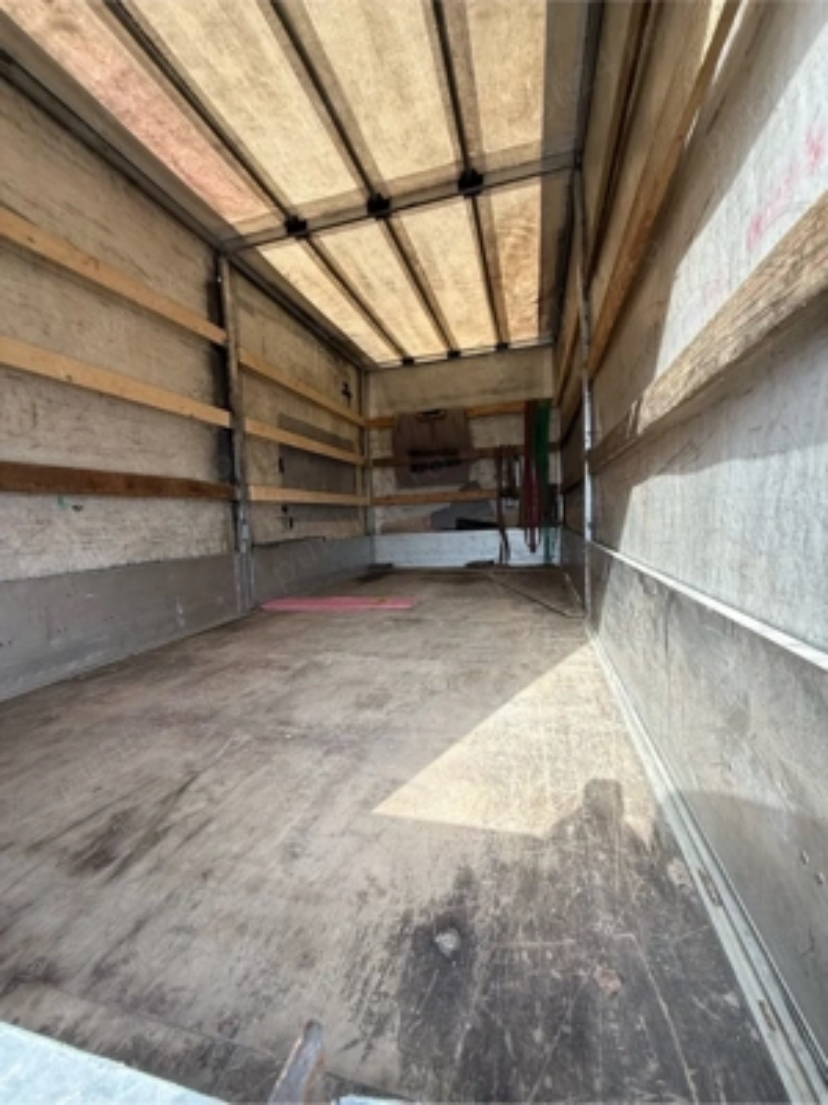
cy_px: 552
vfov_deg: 102.1
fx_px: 446
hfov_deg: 85.7
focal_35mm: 14
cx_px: 414
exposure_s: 1/99
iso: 50
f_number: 2.2
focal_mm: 2.22
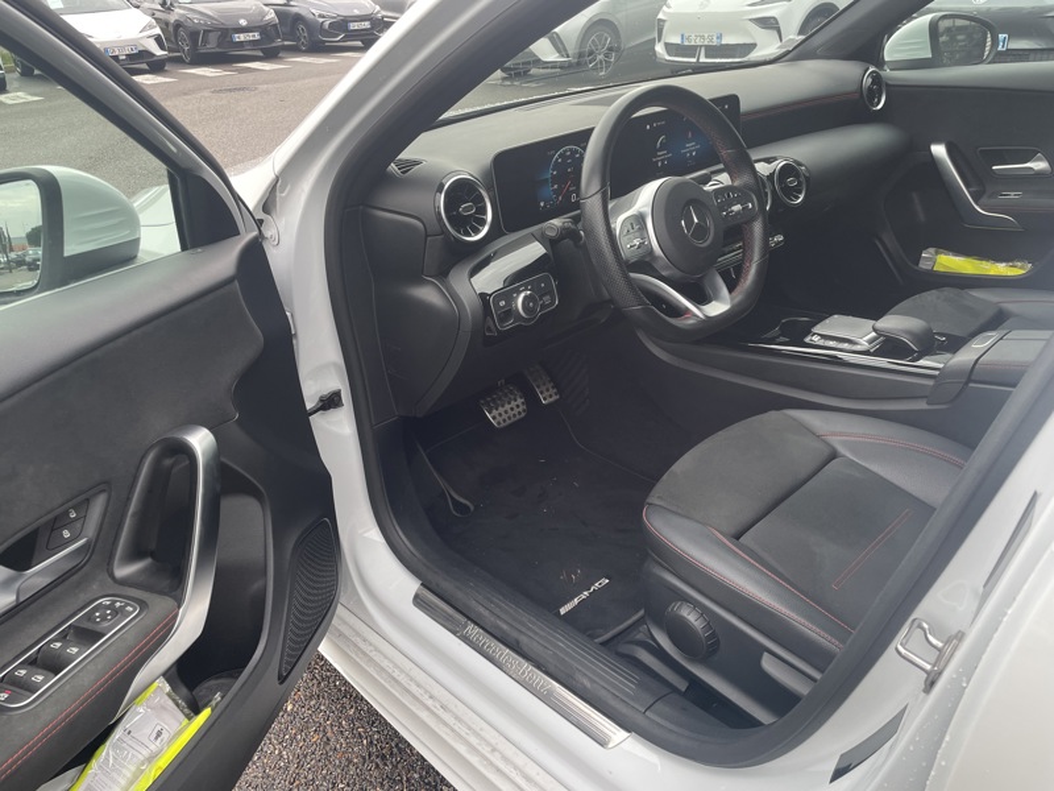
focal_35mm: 26
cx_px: 527
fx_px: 792
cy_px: 396
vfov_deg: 53.1
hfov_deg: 67.3
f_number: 1.6
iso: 64
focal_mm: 4.2
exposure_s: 1/121
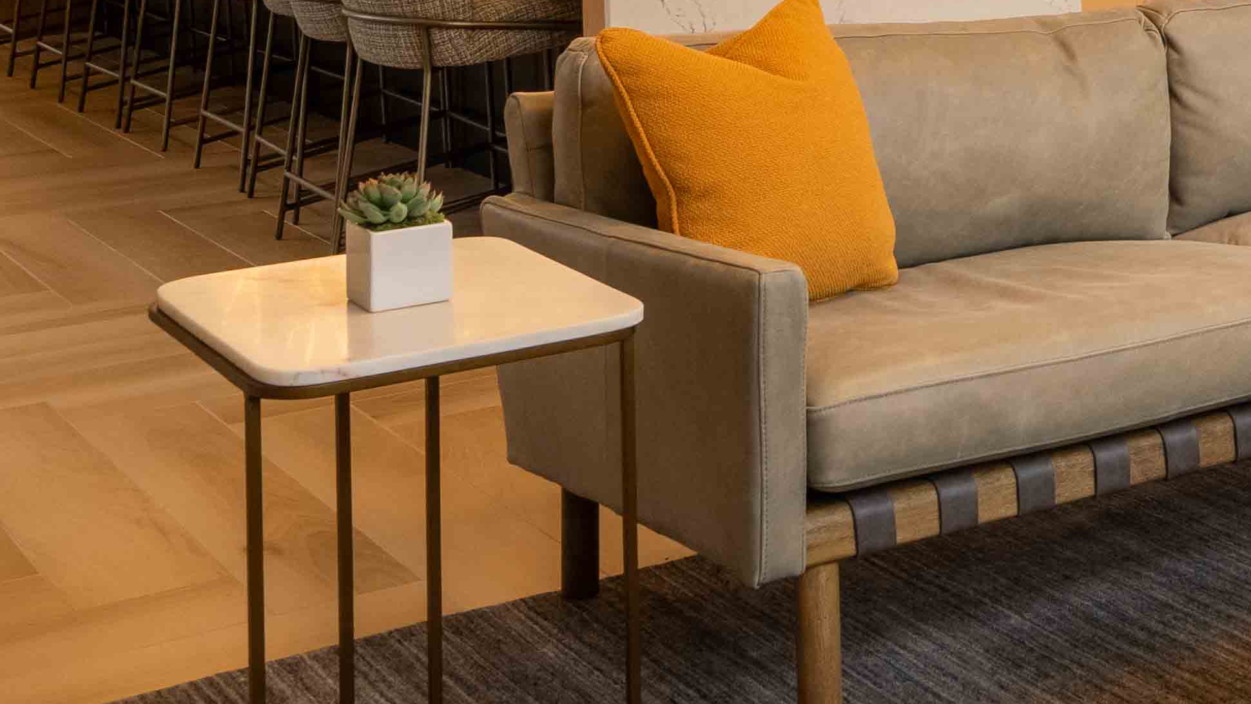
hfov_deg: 28.3
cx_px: 1356
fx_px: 2256
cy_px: -255
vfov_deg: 16.6
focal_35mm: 68
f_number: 11
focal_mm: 21
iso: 500
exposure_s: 1/200
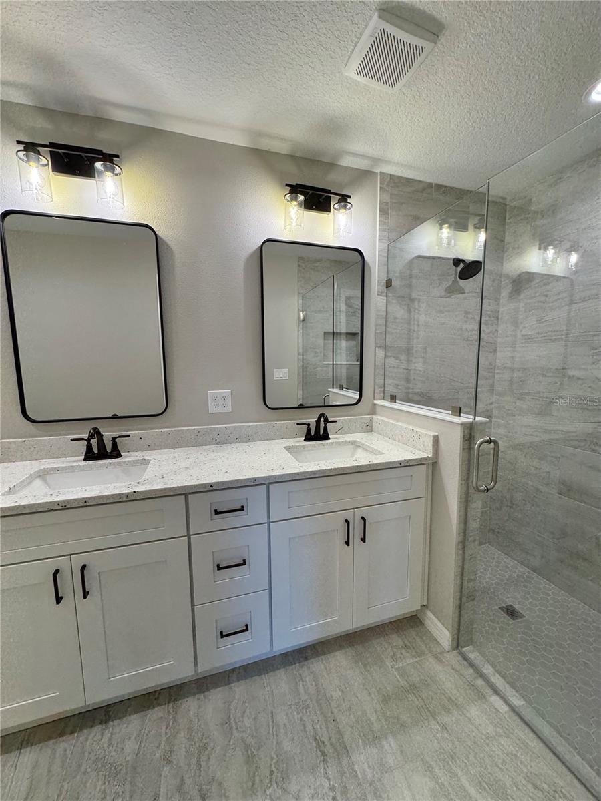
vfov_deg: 102.1
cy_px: 400
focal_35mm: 14
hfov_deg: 85.7
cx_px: 300
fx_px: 324
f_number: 2.2
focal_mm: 2.22
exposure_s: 1/120
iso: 125
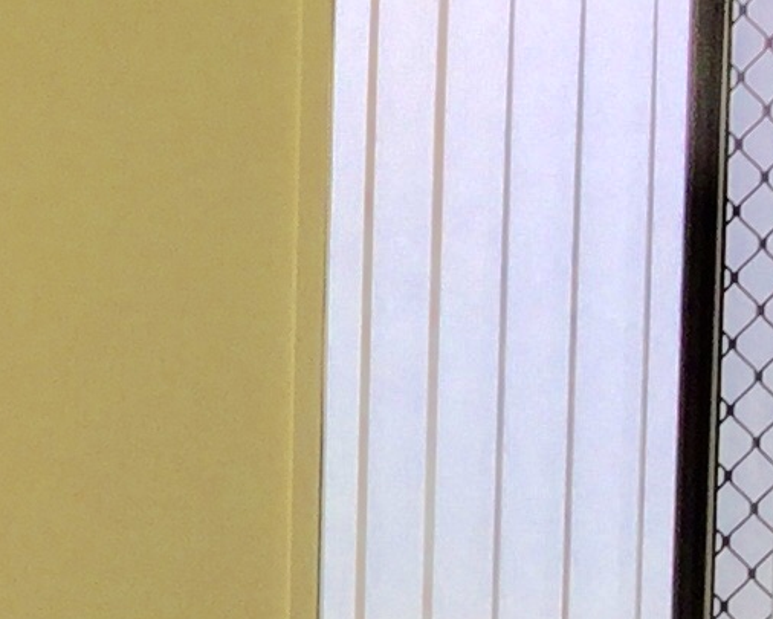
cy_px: 890
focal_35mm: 195
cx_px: -819
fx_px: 4462
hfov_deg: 9.2
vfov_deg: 7.8
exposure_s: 1/100
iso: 32
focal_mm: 3.3
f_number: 2.4
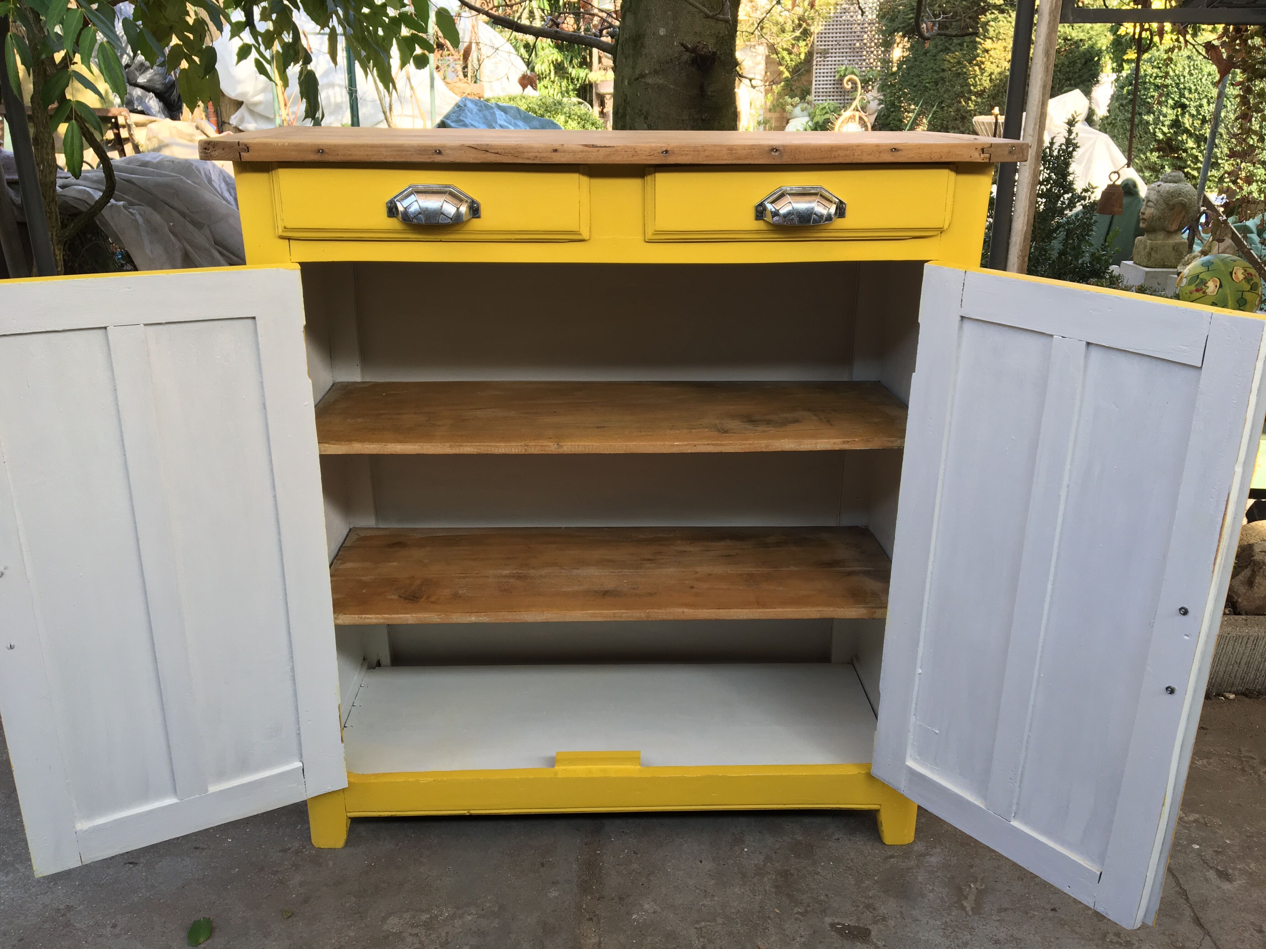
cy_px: 474
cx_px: 633
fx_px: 1061
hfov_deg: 61.7
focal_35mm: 29
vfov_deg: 48.2
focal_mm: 4.15
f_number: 2.2
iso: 32
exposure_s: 1/120
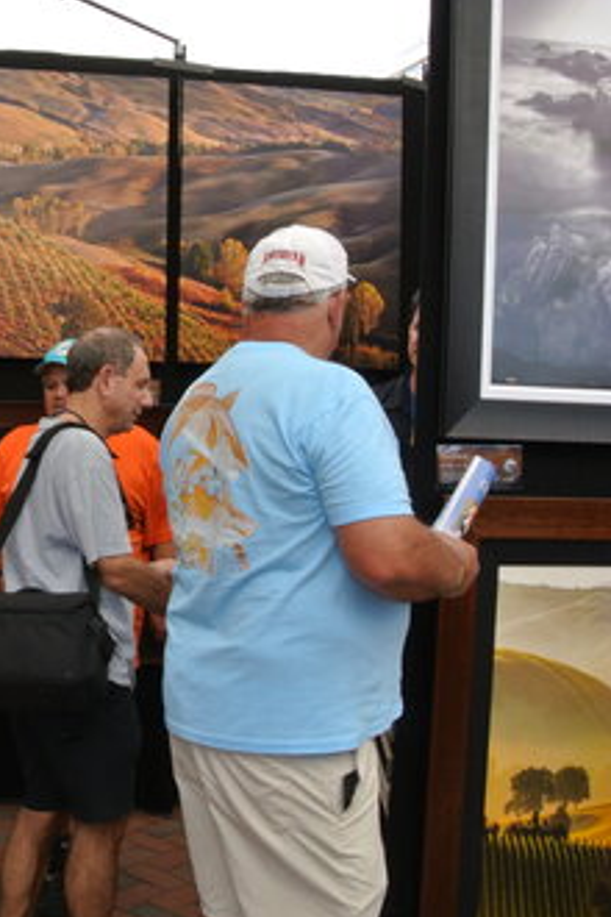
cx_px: 22
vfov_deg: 47.4
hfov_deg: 30.6
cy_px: 458
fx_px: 1044
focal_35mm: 41
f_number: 14
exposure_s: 1/60
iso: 200
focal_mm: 10
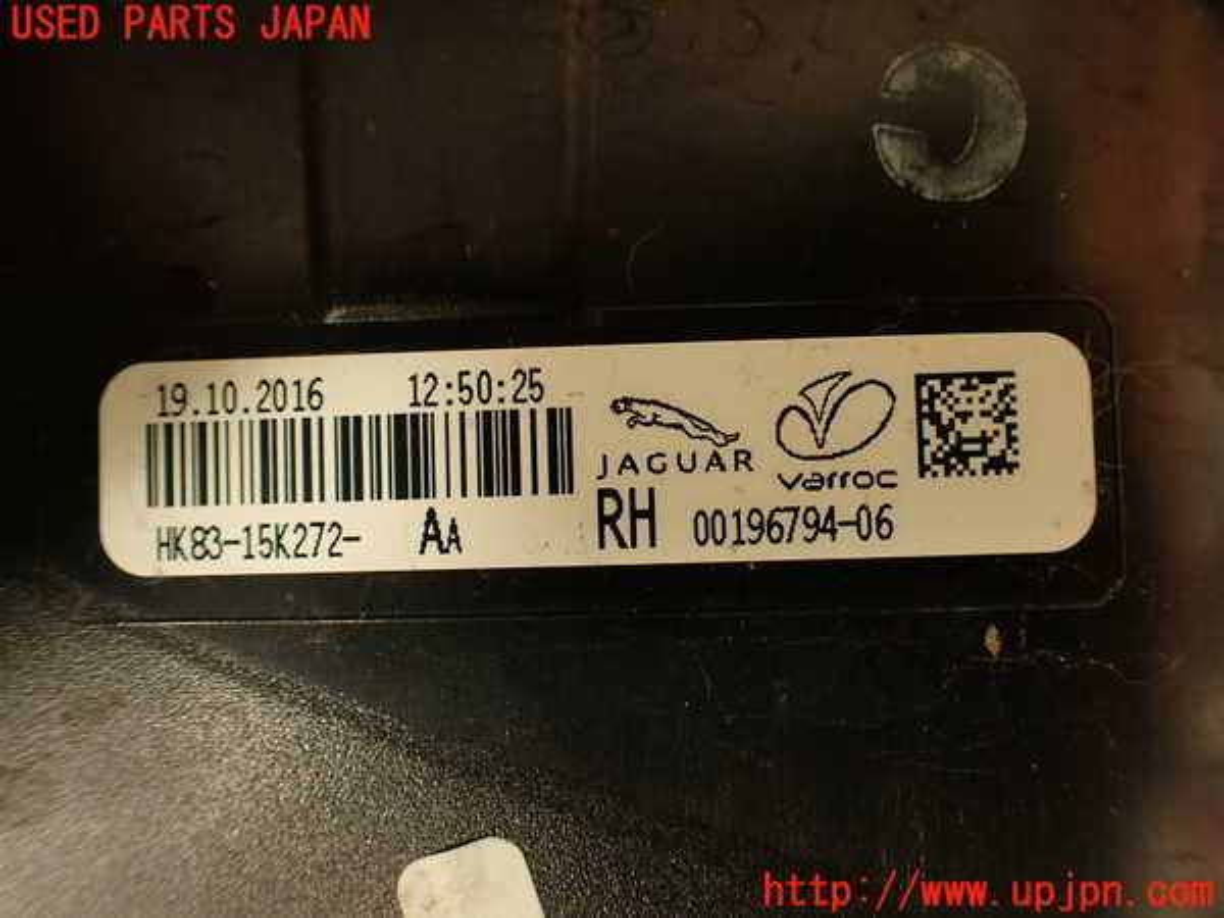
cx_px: 612
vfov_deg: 44.2
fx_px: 1131
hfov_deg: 56.8
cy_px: 459
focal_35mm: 32
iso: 160
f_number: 2.4
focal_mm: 5.79
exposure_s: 1/60
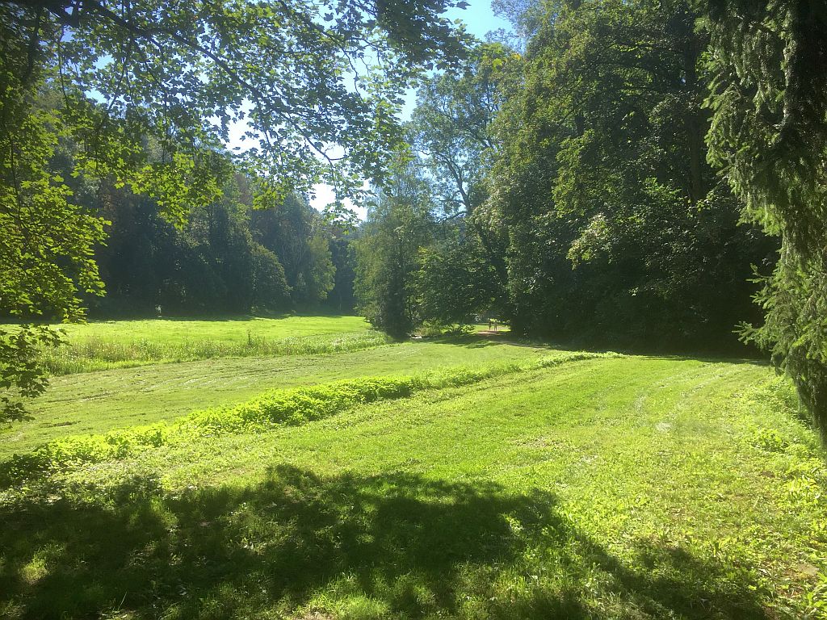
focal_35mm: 29
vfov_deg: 48.2
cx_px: 414
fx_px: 693
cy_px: 310
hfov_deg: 61.7
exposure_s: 1/791
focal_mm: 4.15
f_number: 2.2
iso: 32
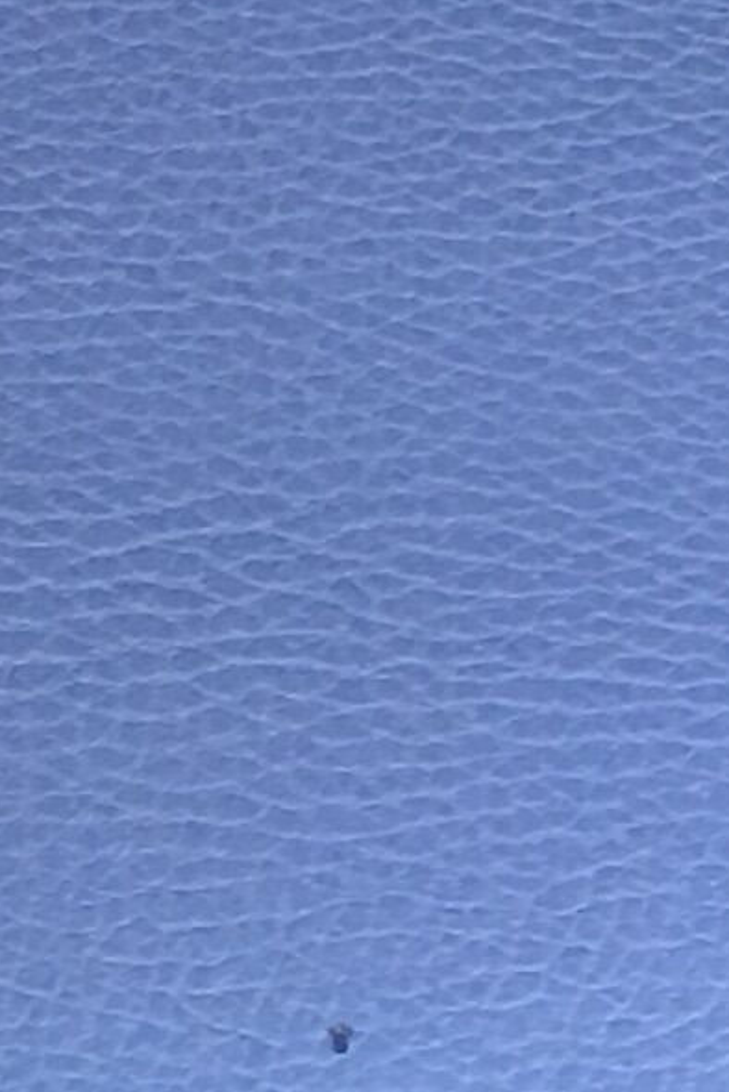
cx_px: 385
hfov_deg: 6.7
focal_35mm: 206
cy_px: 9
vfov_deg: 9.9
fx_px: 6249
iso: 100
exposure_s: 1/33
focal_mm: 4.15
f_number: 2.2
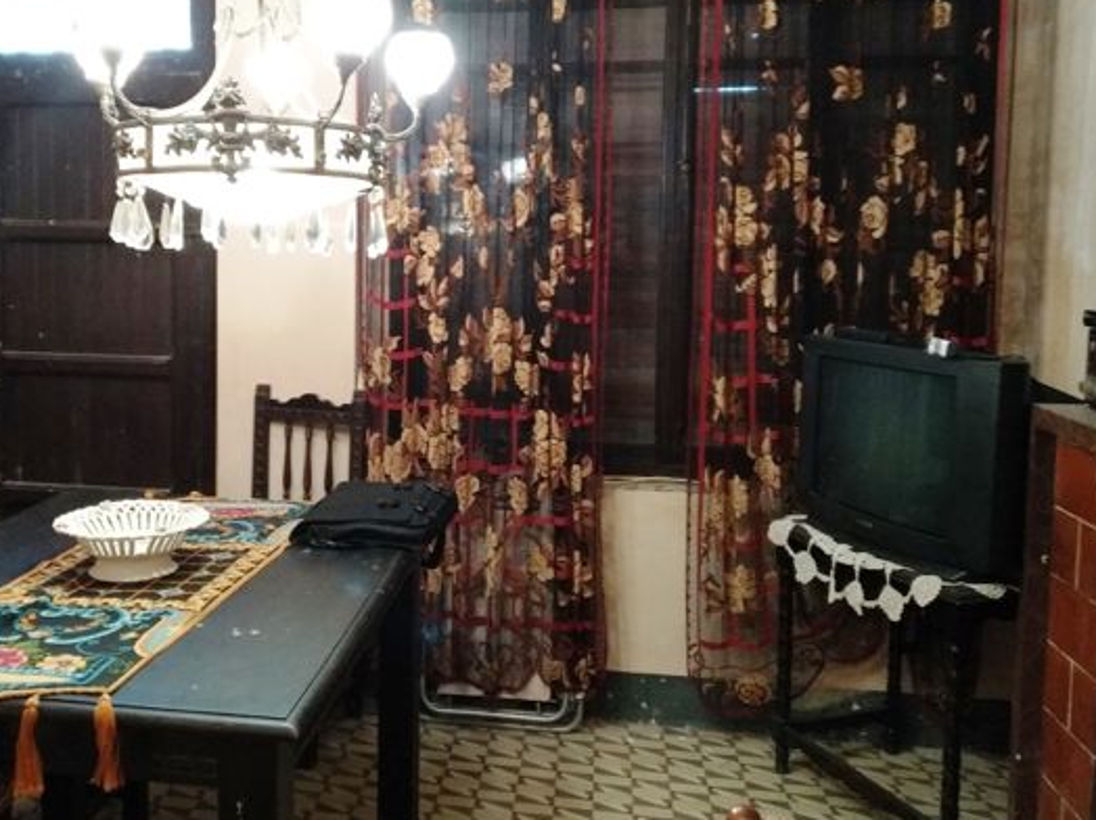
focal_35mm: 35
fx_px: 1107
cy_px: 326
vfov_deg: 40.5
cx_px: 388
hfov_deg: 51.9
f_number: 2.2
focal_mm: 3.82
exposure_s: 1/14
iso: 1000
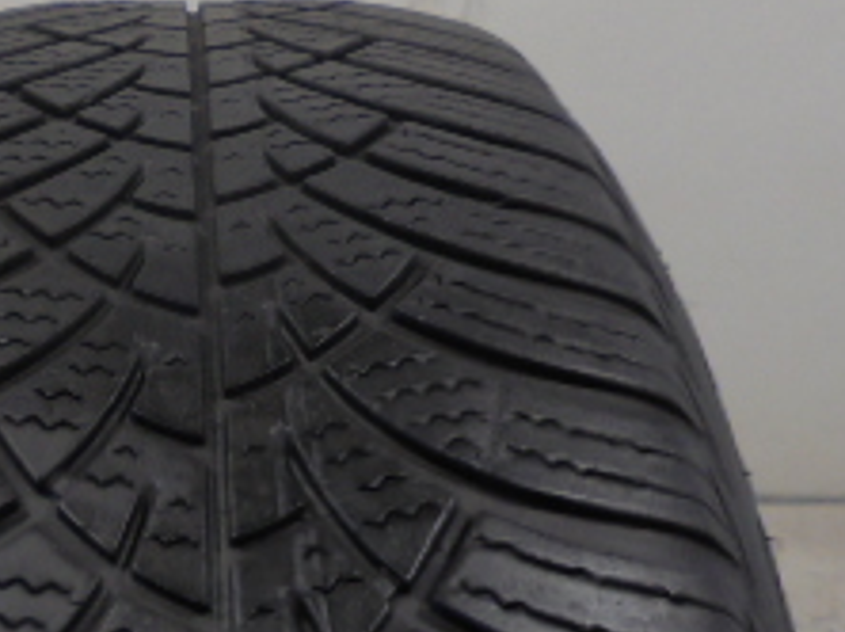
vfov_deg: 19.3
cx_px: 160
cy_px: 69
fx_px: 1829
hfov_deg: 25.5
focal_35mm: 75
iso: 100
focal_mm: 4.6
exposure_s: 1/30
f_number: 3.5
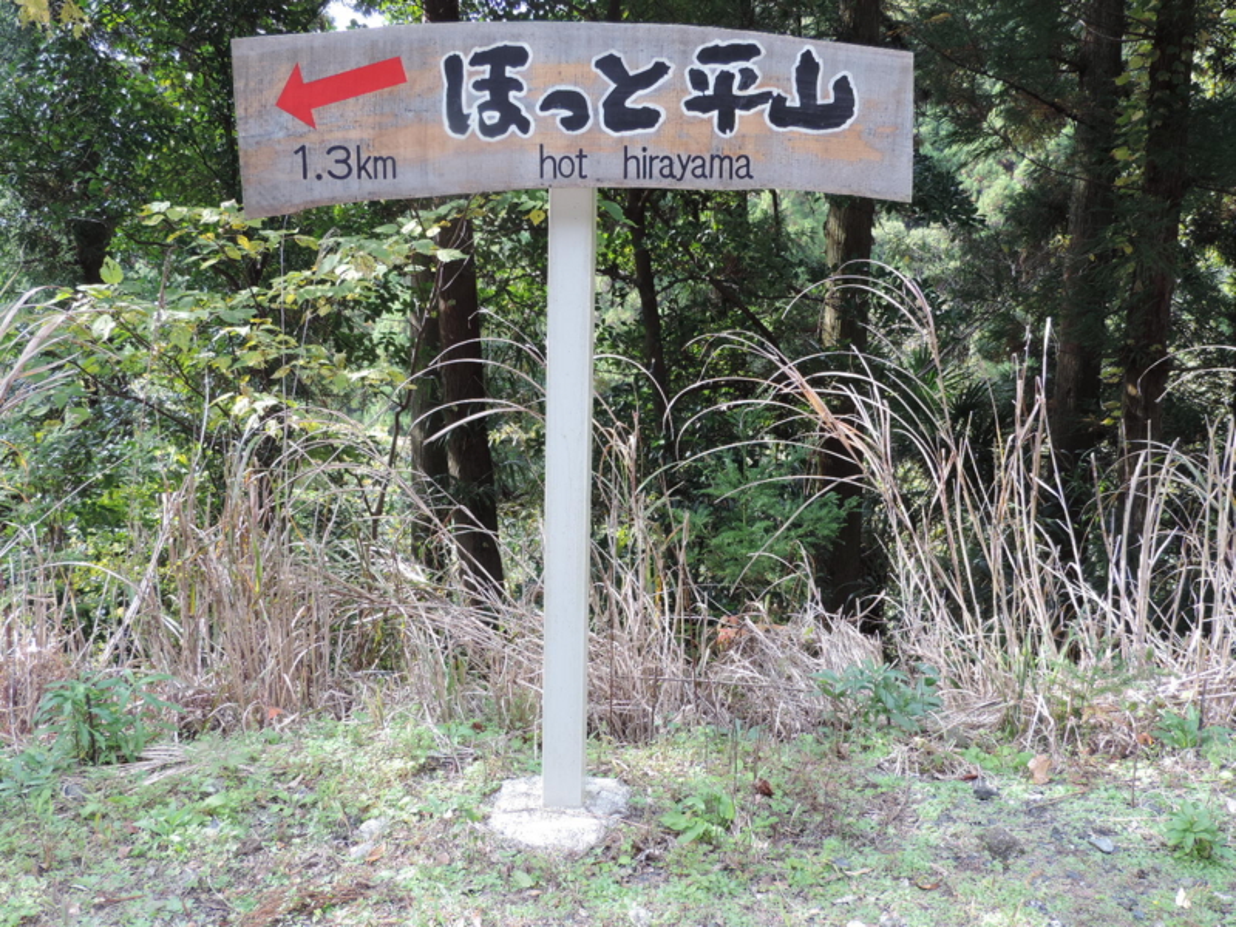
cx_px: 618
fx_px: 1428
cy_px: 464
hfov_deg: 46.8
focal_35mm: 40
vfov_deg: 36.0
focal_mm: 7.1
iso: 80
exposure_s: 1/60
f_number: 3.3
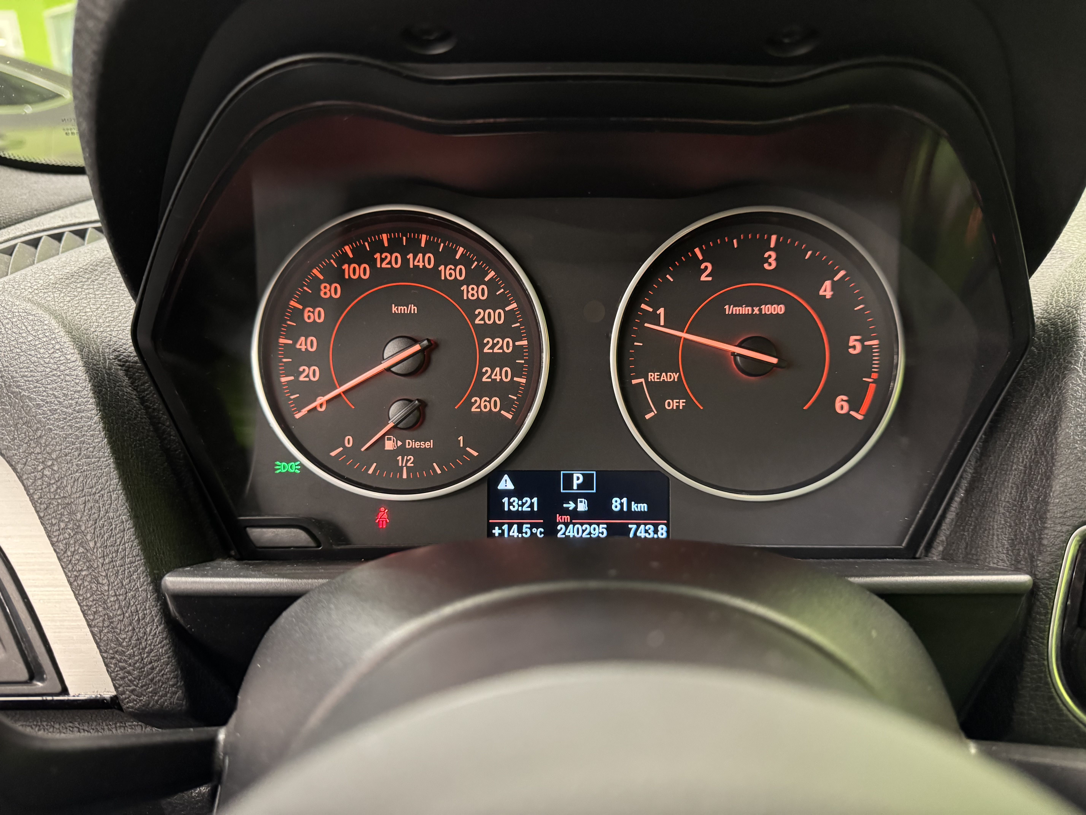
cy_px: 408
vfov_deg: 56.8
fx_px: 753
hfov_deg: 71.6
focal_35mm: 24
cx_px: 543
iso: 1000
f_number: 1.78
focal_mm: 6.76
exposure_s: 1/39
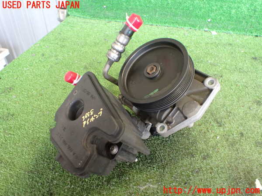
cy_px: 98
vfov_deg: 46.8
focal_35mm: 30
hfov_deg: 60.0
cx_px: 131
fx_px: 227
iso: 800
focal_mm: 5.4
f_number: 2.3
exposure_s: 1/60
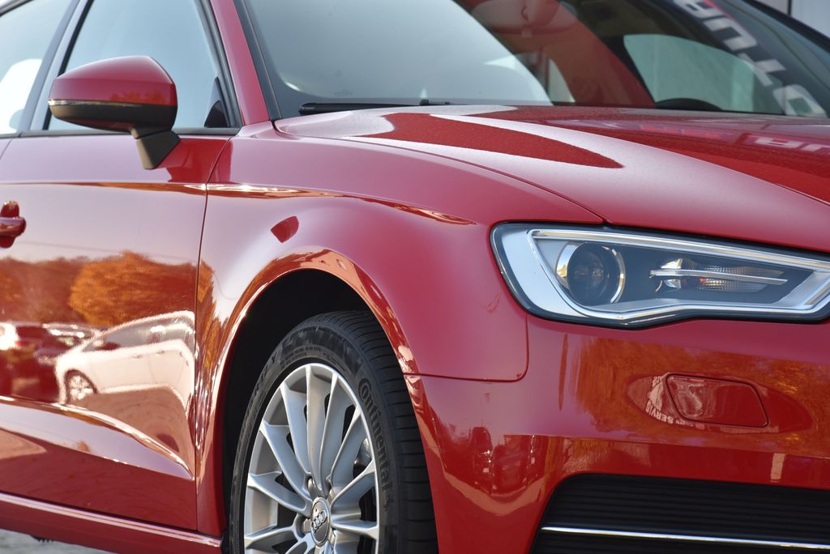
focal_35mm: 120
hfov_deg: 17.1
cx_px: 415
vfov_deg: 11.4
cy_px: 277
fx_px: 2768
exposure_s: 1/200
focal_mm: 120
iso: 500
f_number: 7.1
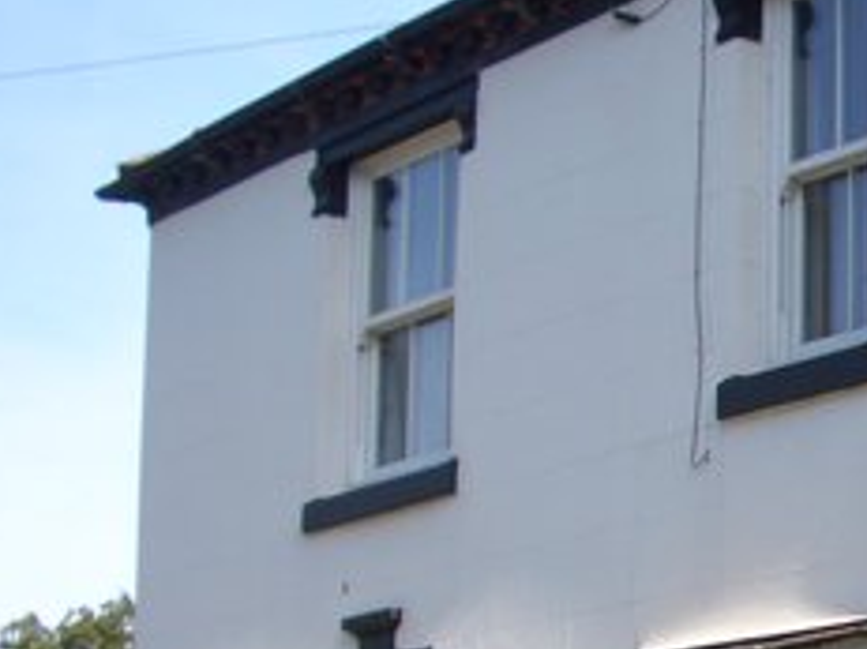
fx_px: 2428
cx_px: 1115
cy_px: 750
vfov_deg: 14.8
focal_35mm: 97
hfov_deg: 18.8
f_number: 2.6
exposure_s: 1/500
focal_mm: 5.8
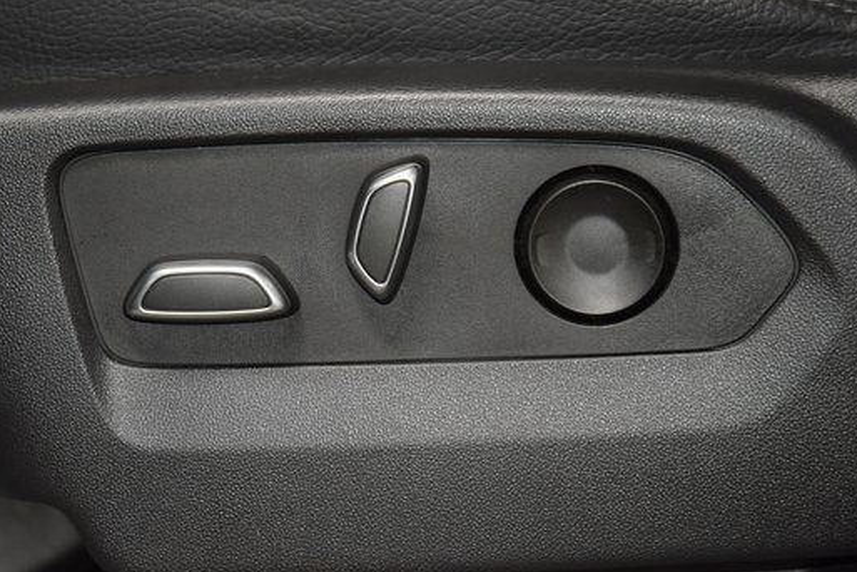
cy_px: 235
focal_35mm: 131
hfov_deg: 15.6
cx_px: 359
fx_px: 3118
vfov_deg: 10.5
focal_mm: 70
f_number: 4.5
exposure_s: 1/60
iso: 2200
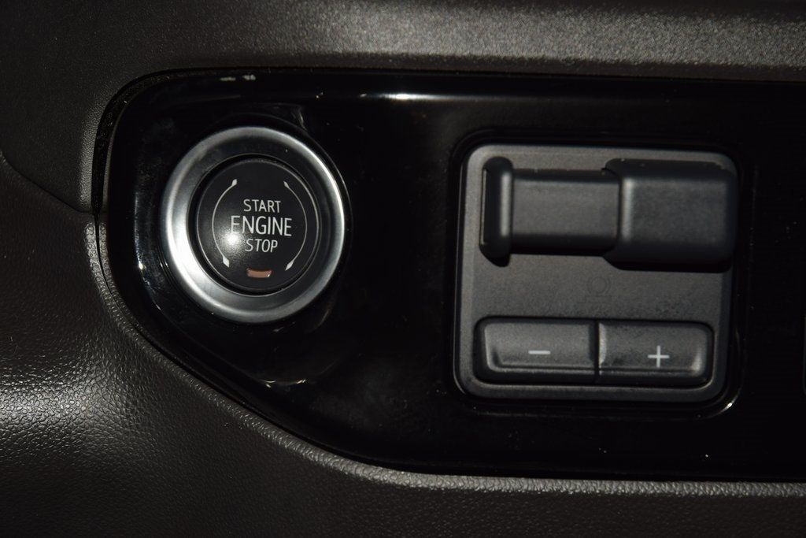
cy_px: 269
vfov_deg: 13.0
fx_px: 2351
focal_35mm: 105
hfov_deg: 19.5
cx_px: 403
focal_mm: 70
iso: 100
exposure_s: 1/125
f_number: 8
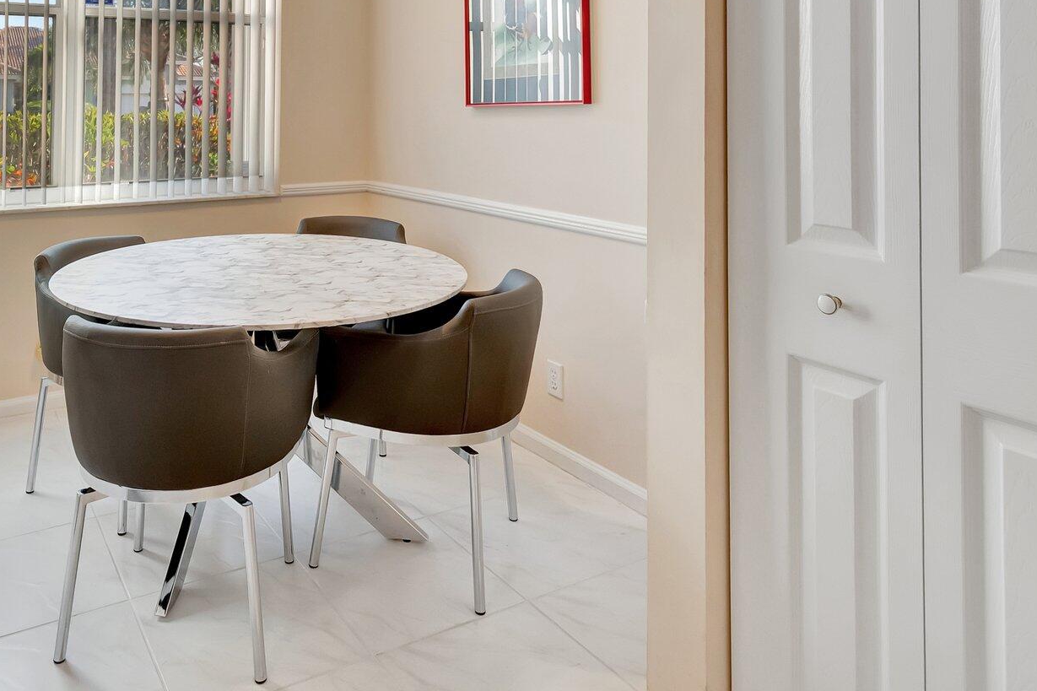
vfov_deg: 47.9
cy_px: 119
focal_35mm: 25
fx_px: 720
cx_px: 319
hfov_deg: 68.8
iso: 1000
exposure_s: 1/100
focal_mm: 10
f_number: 8
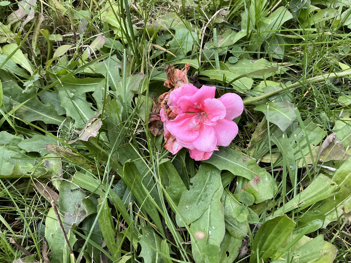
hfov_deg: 63.4
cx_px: 176
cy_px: 132
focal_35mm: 28
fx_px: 284
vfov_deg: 49.7
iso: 64
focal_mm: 3
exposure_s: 1/111
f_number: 1.8
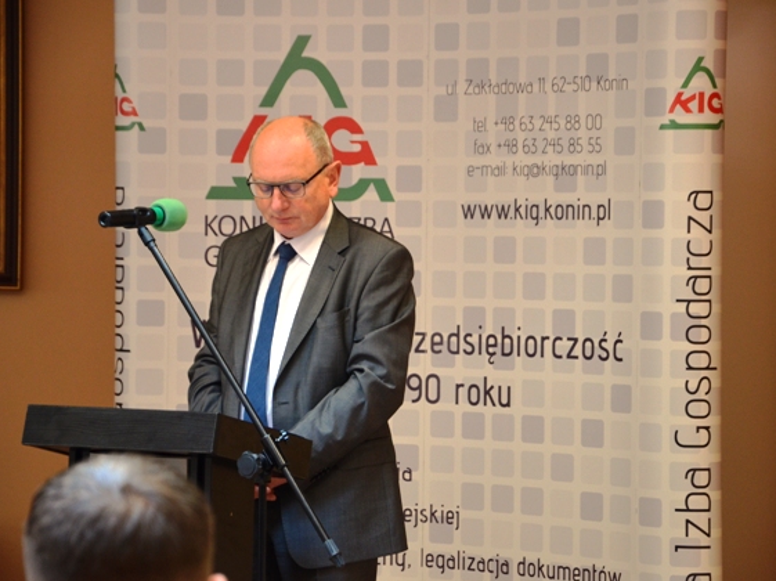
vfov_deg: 8.6
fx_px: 3866
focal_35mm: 173
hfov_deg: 11.5
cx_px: 412
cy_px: 290
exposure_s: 1/60
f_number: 5.6
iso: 800
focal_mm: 105
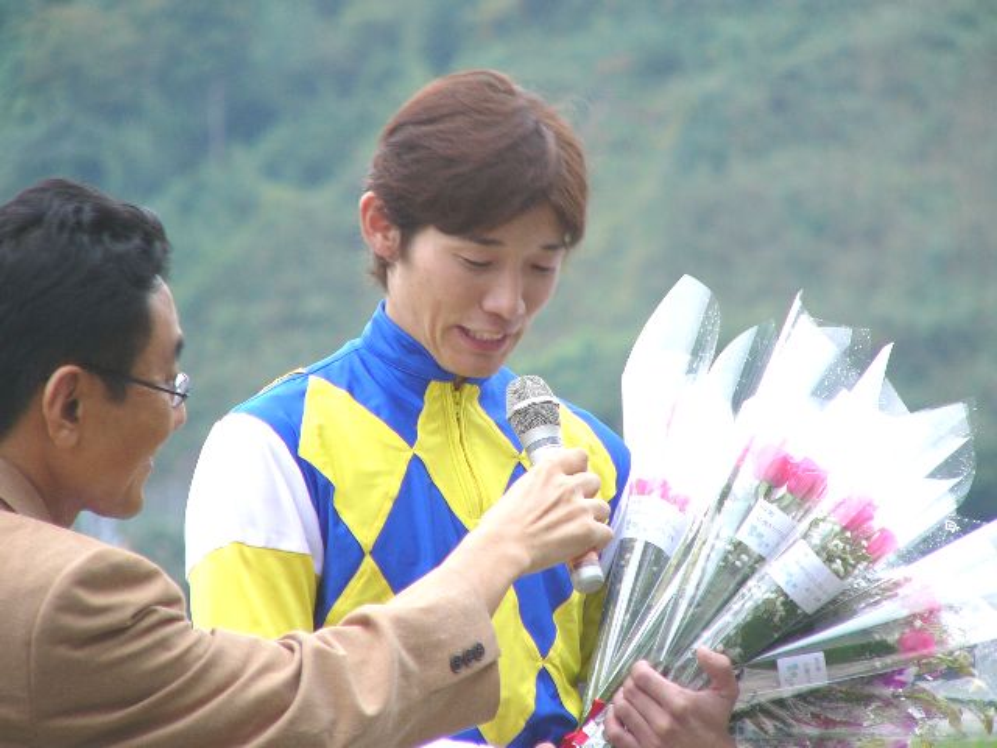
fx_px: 10282
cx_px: 498
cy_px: 374
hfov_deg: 5.6
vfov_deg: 4.2
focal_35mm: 357
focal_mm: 59.5
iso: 50
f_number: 2.8
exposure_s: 1/60
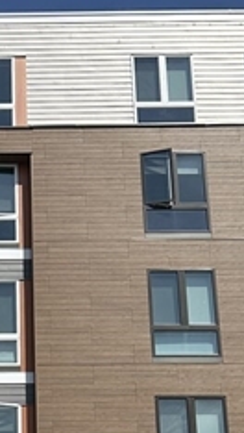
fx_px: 1067
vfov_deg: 19.8
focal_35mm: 93
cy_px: 650
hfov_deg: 12.5
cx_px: -104
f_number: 1.5
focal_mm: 5.7
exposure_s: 1/6211
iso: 50
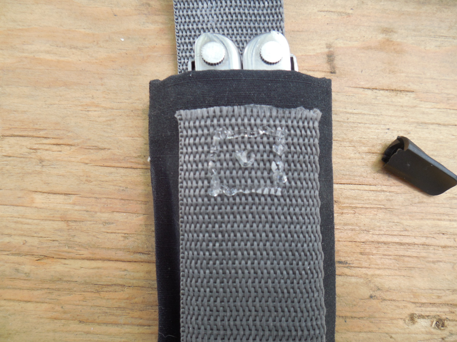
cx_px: 228
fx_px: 330
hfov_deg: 69.4
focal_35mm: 25
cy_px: 171
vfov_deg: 54.9
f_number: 3.3
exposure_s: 1/40
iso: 125
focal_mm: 4.5
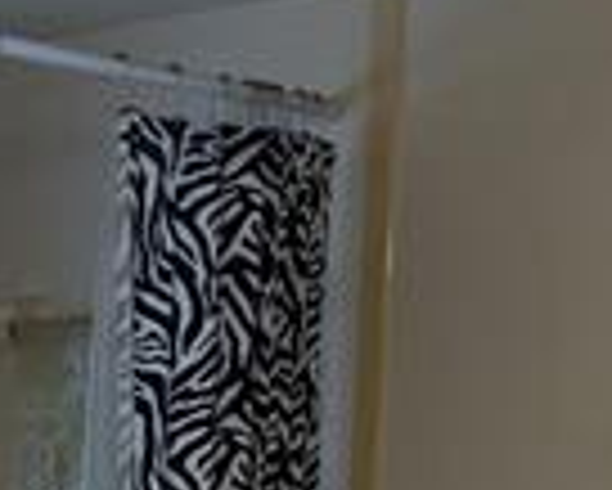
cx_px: -189
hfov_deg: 14.0
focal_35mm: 132
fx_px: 2393
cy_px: 949
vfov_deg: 10.8
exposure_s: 1/126
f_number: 1.78
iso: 100
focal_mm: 6.76
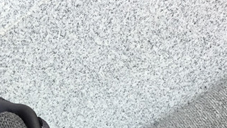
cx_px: 32
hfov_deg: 22.0
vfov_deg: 12.1
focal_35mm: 95
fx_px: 572
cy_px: 195
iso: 25
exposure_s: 1/115
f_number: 2.4
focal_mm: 3.3
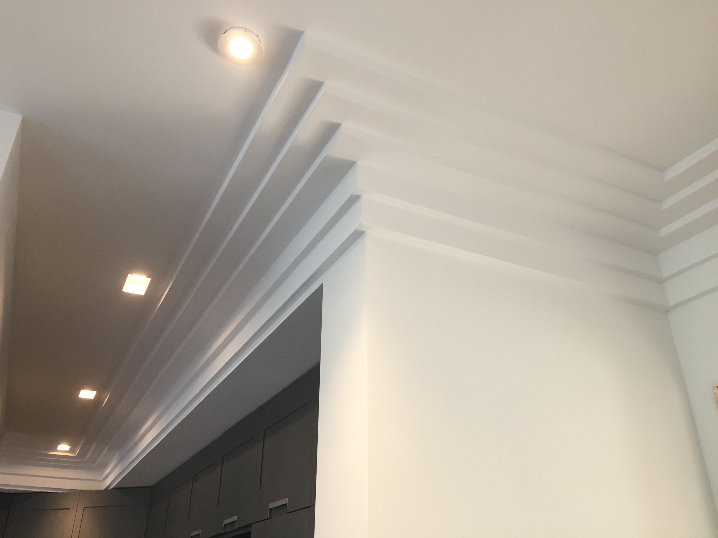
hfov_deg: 61.7
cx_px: 359
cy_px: 269
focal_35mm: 29
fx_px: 602
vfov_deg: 48.2
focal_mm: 4.15
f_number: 2.2
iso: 100
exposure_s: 1/33
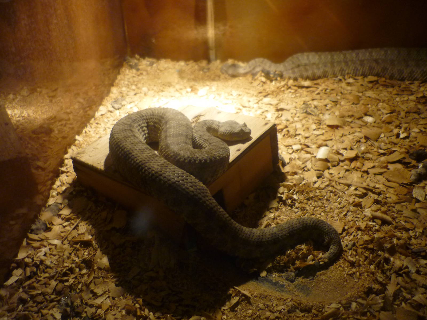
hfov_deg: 55.4
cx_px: 214
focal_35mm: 33
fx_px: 407
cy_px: 160
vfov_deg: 42.9
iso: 250
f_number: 2.8
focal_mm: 5.5
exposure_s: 1/30
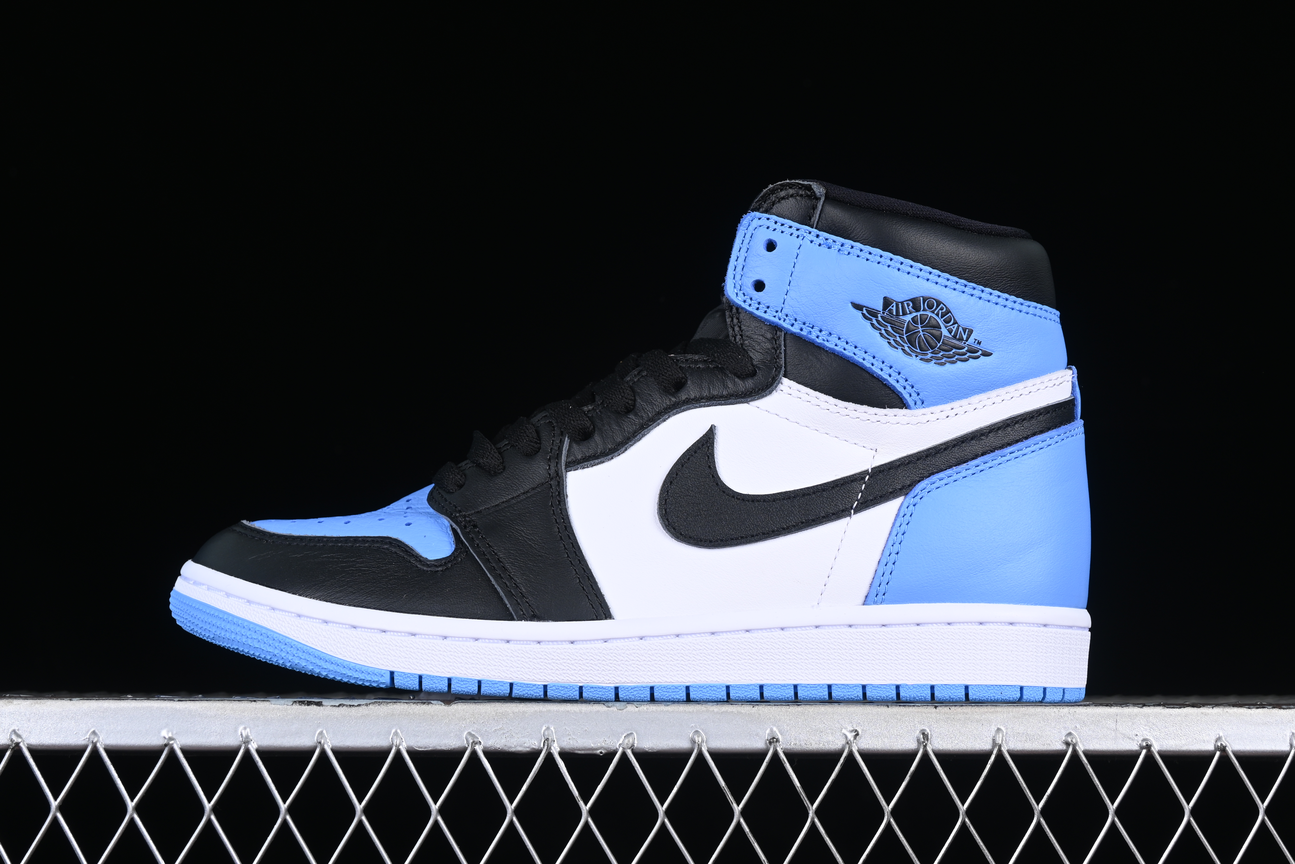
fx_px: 2698
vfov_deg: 18.2
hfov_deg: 27.0
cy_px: 432
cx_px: 648
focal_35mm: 75
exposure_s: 1/80
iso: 160
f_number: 8
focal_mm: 50
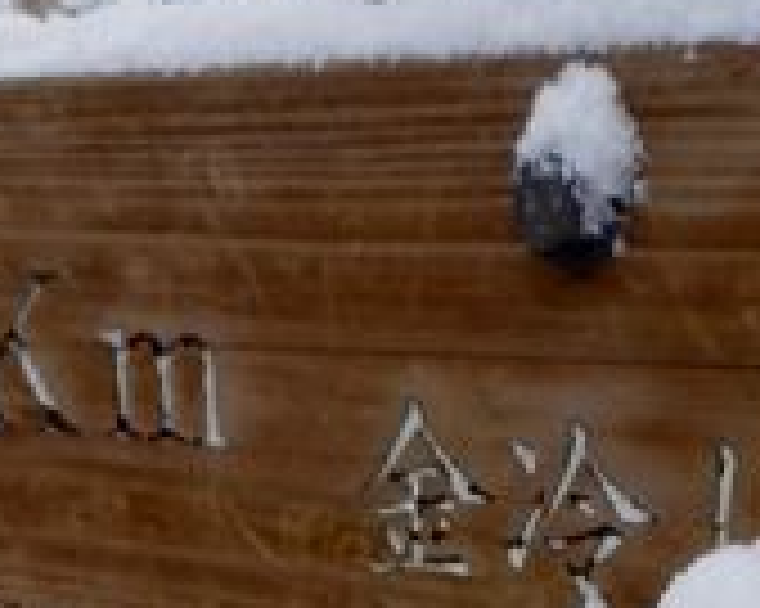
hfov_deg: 17.2
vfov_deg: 12.5
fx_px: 2495
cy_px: 1139
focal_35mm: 111
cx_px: 544
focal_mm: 4.2
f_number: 3
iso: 80
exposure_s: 1/160
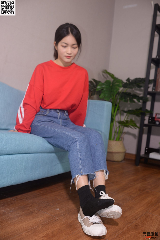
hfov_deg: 37.9
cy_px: 120
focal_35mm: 35
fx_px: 233
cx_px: 80
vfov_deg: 54.4
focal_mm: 35
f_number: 5
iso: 640
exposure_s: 1/80
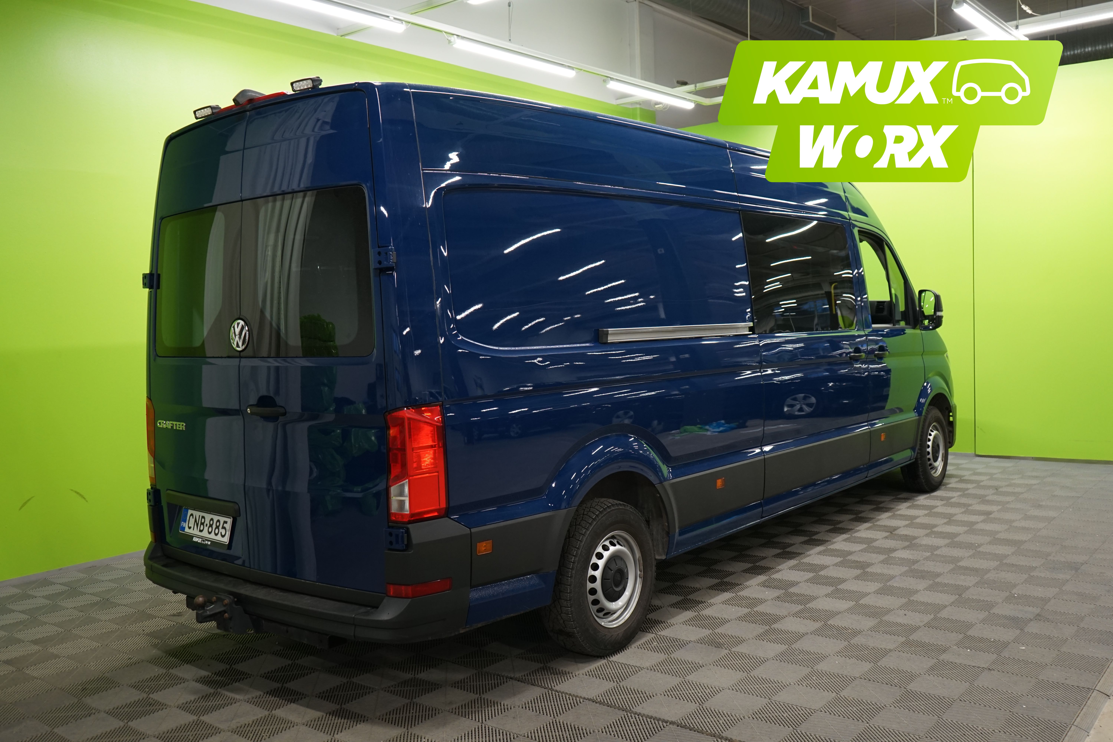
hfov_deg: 60.3
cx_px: 556
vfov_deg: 42.3
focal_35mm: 31
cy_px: 371
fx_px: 958
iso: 800
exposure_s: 1/40
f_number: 5
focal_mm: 31
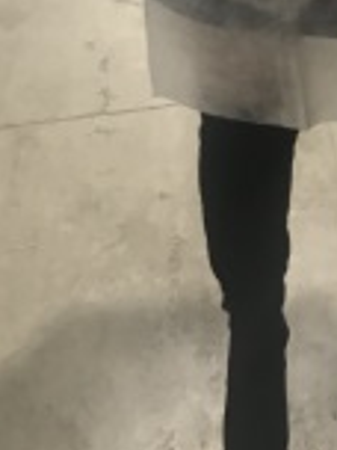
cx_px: 414
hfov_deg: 15.3
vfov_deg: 18.3
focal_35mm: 93
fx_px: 1207
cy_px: -255
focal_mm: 3.99
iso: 64
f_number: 1.8
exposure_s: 1/17
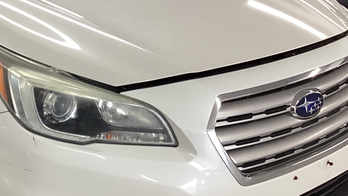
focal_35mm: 72
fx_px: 664
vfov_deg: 16.6
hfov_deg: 28.4
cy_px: 36
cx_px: 49
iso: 100
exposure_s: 1/50
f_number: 2.4
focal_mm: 3.3
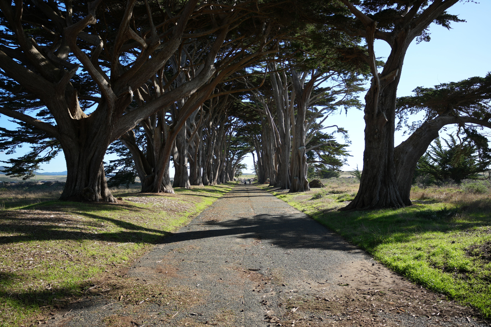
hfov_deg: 65.5
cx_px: 246
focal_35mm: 28
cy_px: 164
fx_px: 382
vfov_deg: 46.4
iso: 100
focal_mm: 28
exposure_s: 1/400
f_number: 4
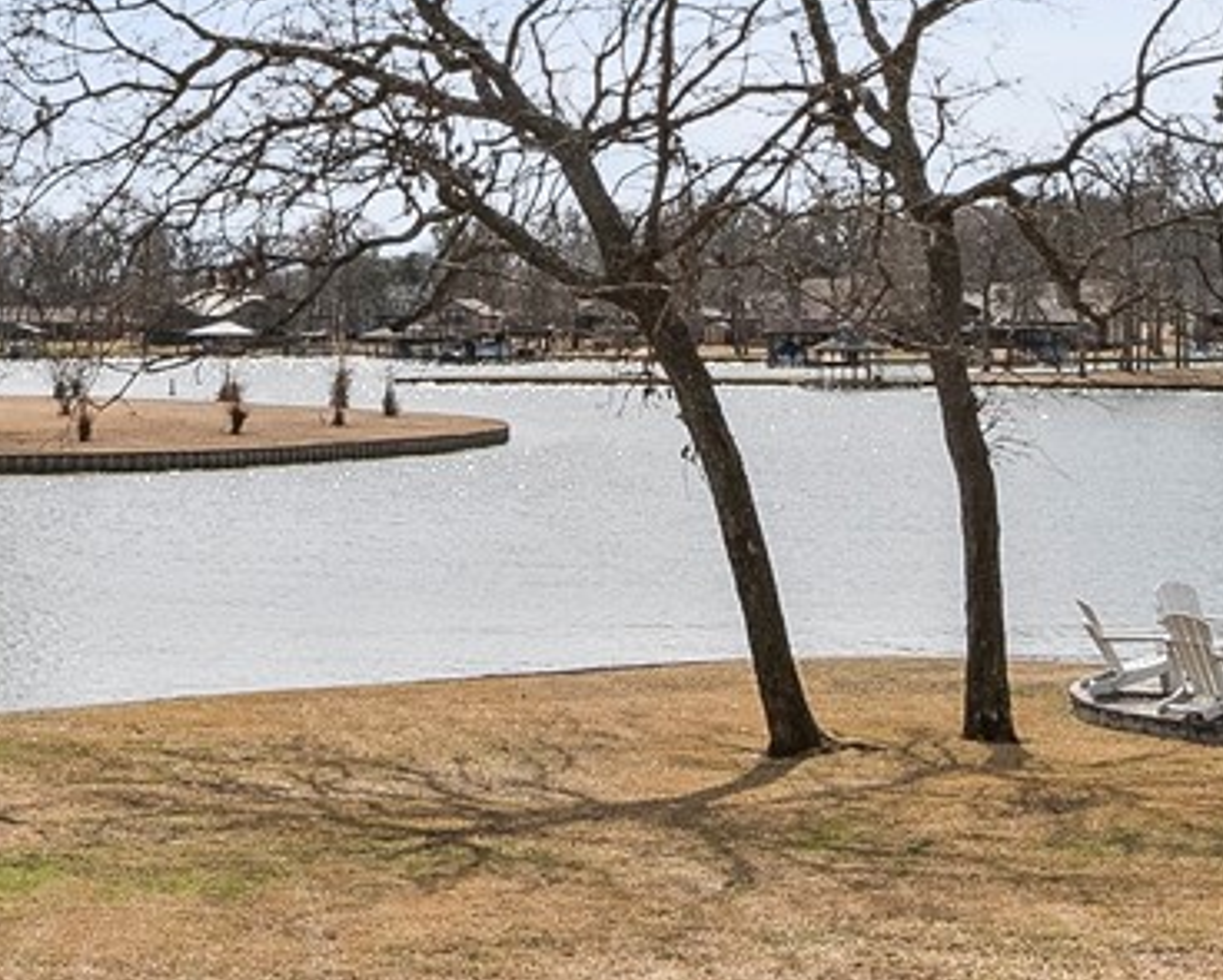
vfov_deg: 18.5
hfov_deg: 22.1
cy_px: 389
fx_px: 3007
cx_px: -20
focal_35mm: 83
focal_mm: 10
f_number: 10
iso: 100
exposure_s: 1/640
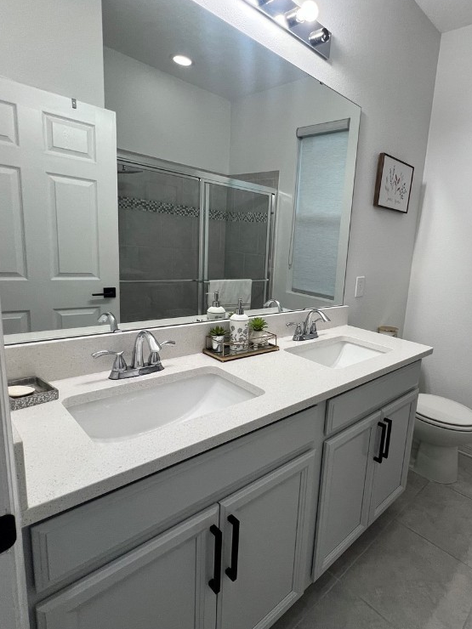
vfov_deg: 87.7
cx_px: 333
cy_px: 309
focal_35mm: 18
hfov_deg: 68.5
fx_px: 327
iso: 100
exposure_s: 1/120
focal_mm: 1.57
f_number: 1.8
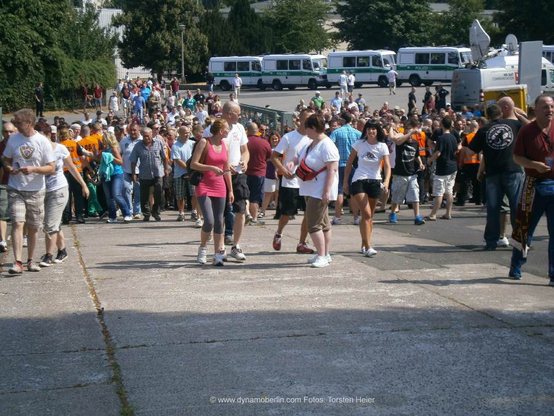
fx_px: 1168
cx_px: 277
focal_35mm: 73
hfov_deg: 26.7
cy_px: 208
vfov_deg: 20.2
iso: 80
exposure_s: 1/80
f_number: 12
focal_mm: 13
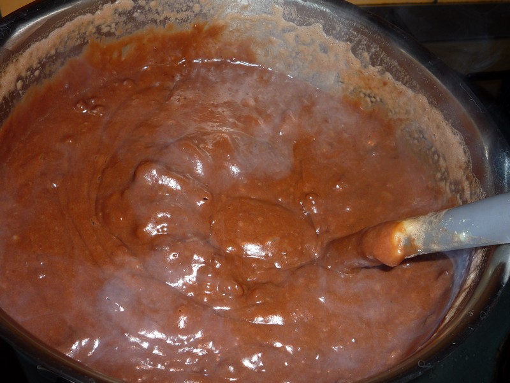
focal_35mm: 37
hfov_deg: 50.1
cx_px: 255
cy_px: 192
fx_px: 545
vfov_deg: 38.7
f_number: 4.5
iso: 100
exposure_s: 1/30
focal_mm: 6.5
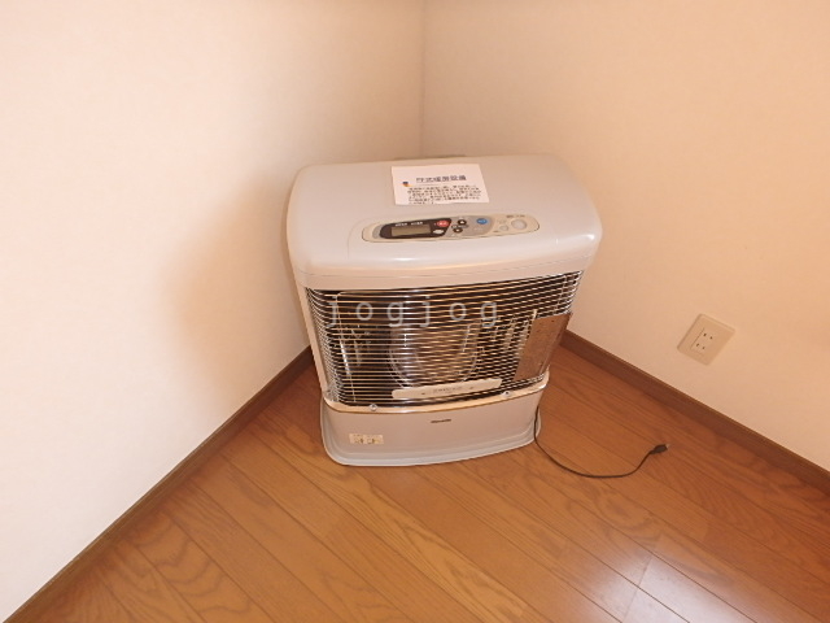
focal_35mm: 21
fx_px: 504
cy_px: 312
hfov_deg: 79.0
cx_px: 415
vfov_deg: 63.4
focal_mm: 3.7
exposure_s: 1/60
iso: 200
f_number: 3.5
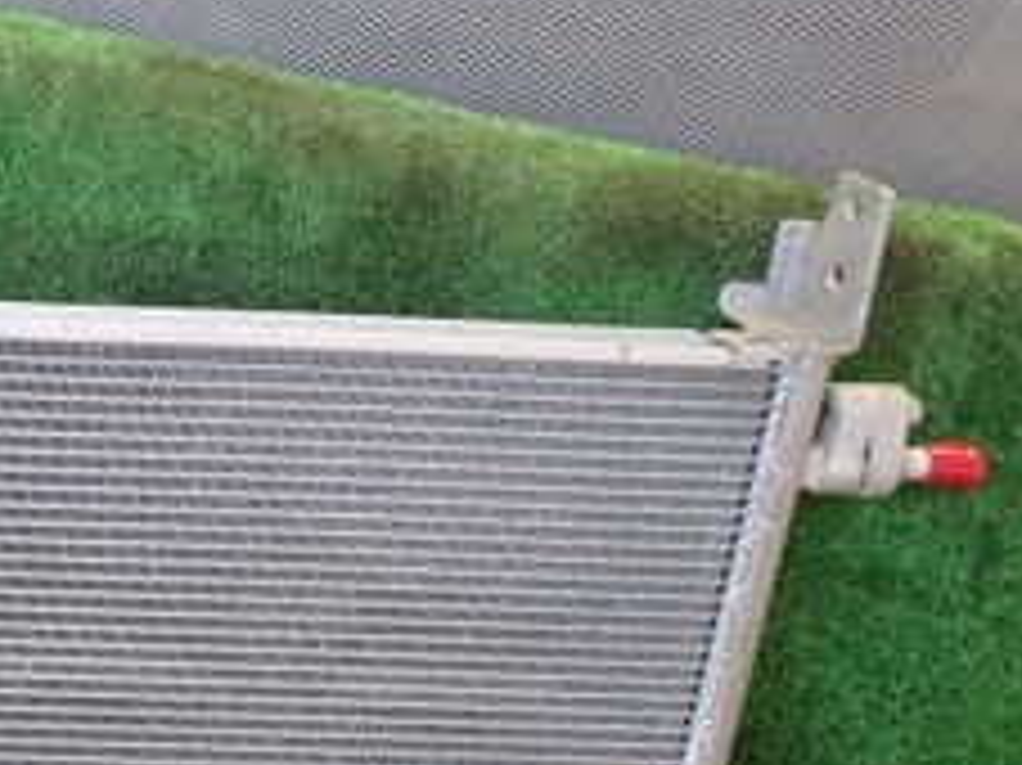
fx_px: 1948
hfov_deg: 25.6
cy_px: 477
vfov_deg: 22.2
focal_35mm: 66
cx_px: -275
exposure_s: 1/60
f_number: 2
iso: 100
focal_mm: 4.5
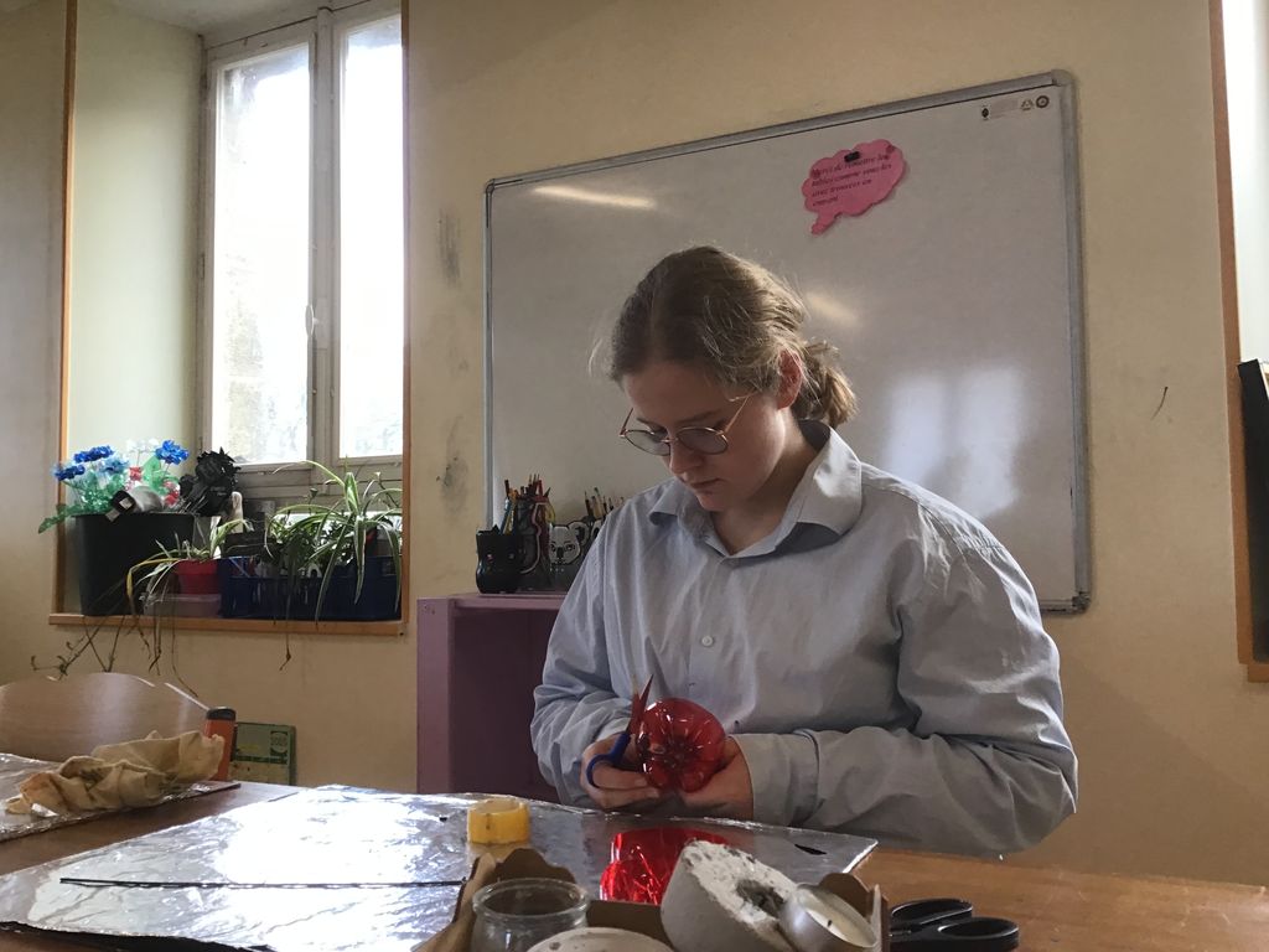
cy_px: 476
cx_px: 634
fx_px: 1136
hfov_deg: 58.4
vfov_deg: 45.4
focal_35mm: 31
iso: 32
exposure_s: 1/33
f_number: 2.4
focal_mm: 3.3
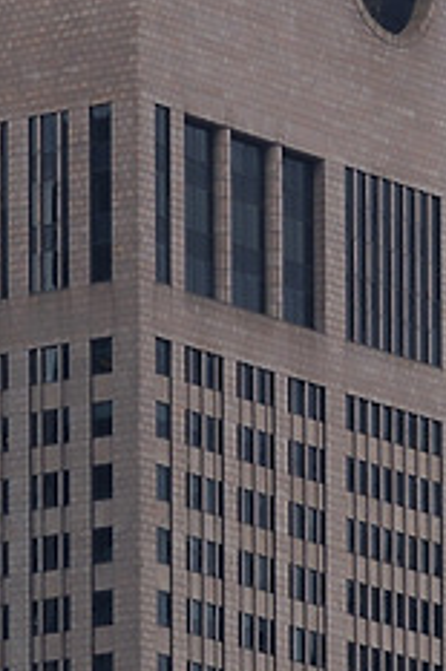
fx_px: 9696
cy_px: 873
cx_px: -388
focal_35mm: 521
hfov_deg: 2.6
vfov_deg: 3.9
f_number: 9
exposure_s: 1/160
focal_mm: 90
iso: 200
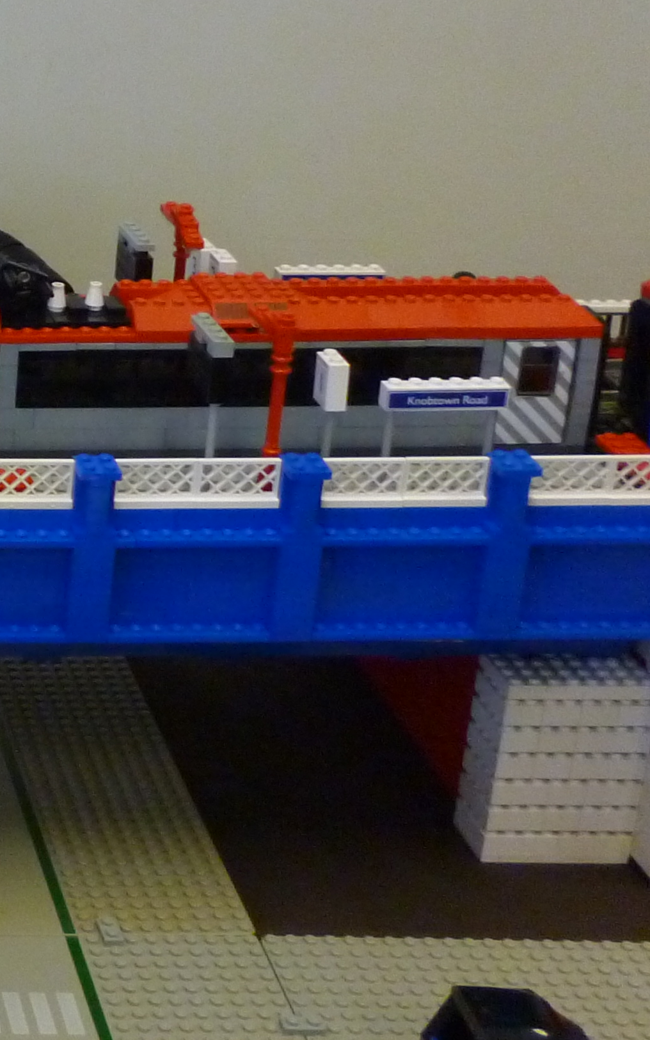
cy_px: 290
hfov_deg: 15.5
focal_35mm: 73
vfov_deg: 27.9
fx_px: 2069
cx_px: -498
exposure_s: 1/60
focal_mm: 5
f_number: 3.1
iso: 320
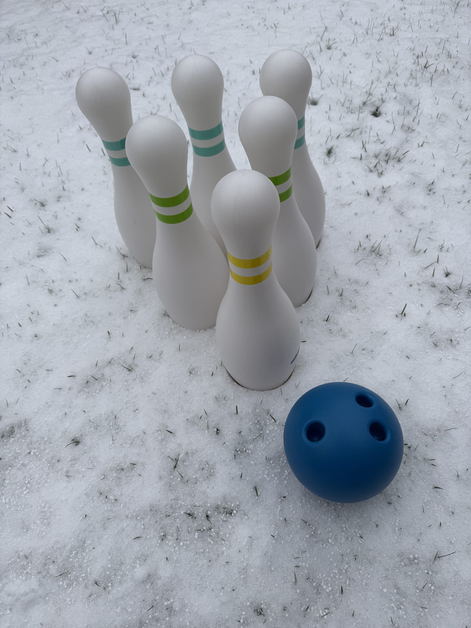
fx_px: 435
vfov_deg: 71.6
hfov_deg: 56.8
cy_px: 314
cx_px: 236
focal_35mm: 24
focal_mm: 6.76
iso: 80
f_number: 1.78
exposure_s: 1/660
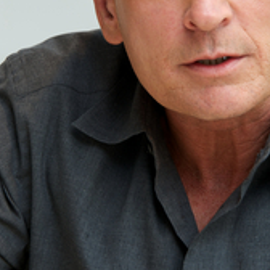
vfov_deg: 4.8
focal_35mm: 365
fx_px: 3221
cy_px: 68
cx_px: 202
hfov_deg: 4.8
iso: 400
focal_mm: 180
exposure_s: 1/60
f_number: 7.1
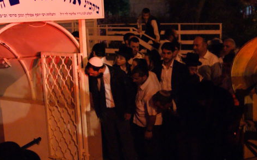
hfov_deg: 40.2
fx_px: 350
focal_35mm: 50
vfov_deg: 25.8
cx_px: 154
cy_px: 66
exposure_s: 1/20
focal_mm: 17
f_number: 2.8
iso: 1600
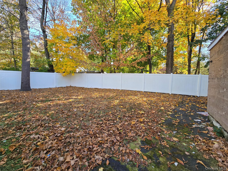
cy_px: 86
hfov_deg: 106.2
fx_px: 86
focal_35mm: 13
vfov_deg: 89.9
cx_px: 114
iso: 50
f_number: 2.2
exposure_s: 1/241
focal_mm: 2.2
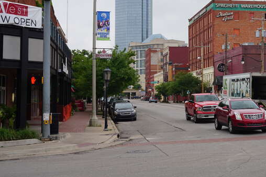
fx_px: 471
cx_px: 201
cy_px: 55
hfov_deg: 31.0
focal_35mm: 64
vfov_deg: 21.2
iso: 100
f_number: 11
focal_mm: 27
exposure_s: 1/160
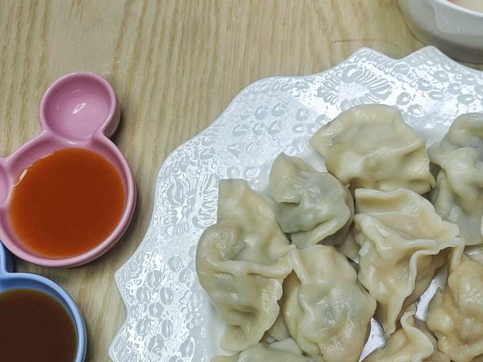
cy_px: 200
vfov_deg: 32.2
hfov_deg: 41.3
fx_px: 628
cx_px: 336
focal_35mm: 45
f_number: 2.8
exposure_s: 1/120
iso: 200
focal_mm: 8.72
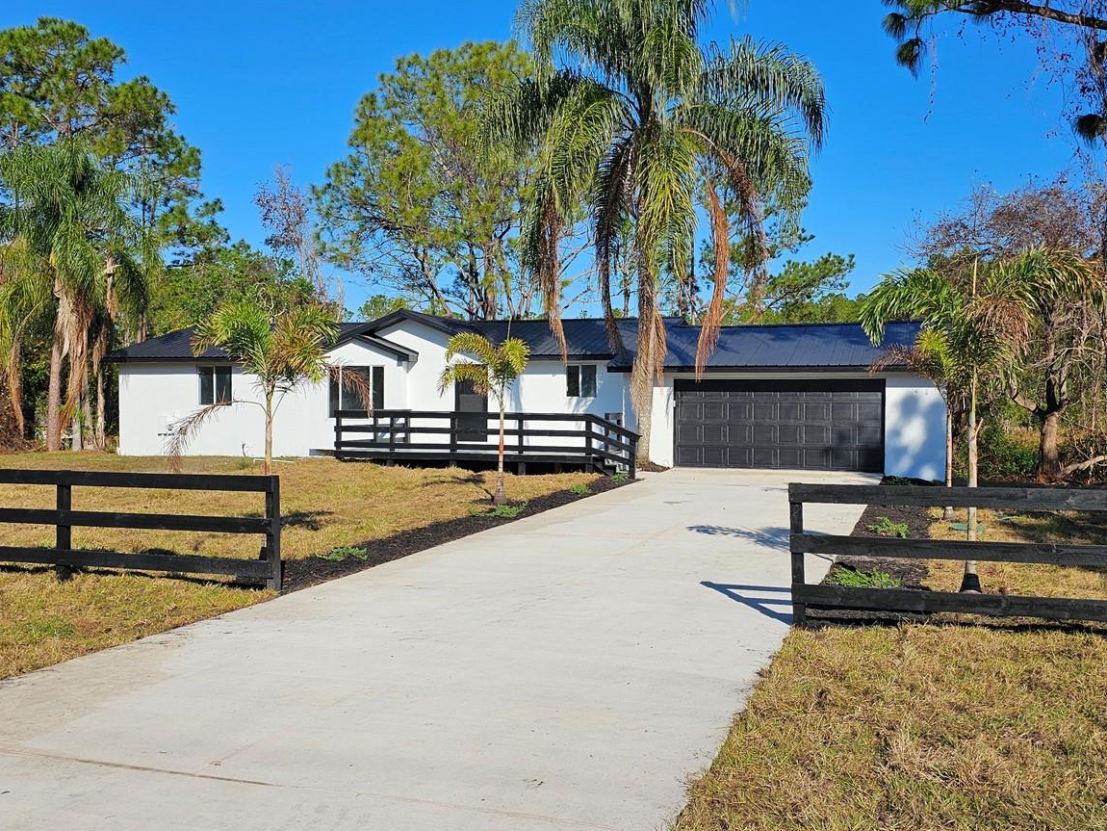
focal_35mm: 32
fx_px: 1024
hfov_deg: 56.7
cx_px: 618
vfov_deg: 44.2
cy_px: 394
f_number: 1.7
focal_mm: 6.3
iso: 12
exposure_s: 1/1559
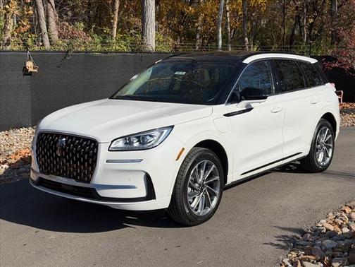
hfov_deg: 39.7
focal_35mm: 48
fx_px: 492
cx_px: 178
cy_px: 134
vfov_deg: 30.3
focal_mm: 6.76
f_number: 1.78
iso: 80
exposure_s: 1/11364
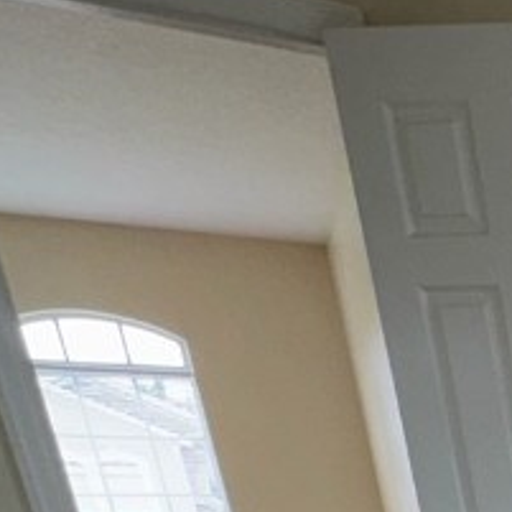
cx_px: 1039
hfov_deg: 18.0
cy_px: 904
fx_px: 1054
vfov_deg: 20.2
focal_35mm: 63
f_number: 2.2
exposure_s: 1/146
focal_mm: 2.22
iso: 32
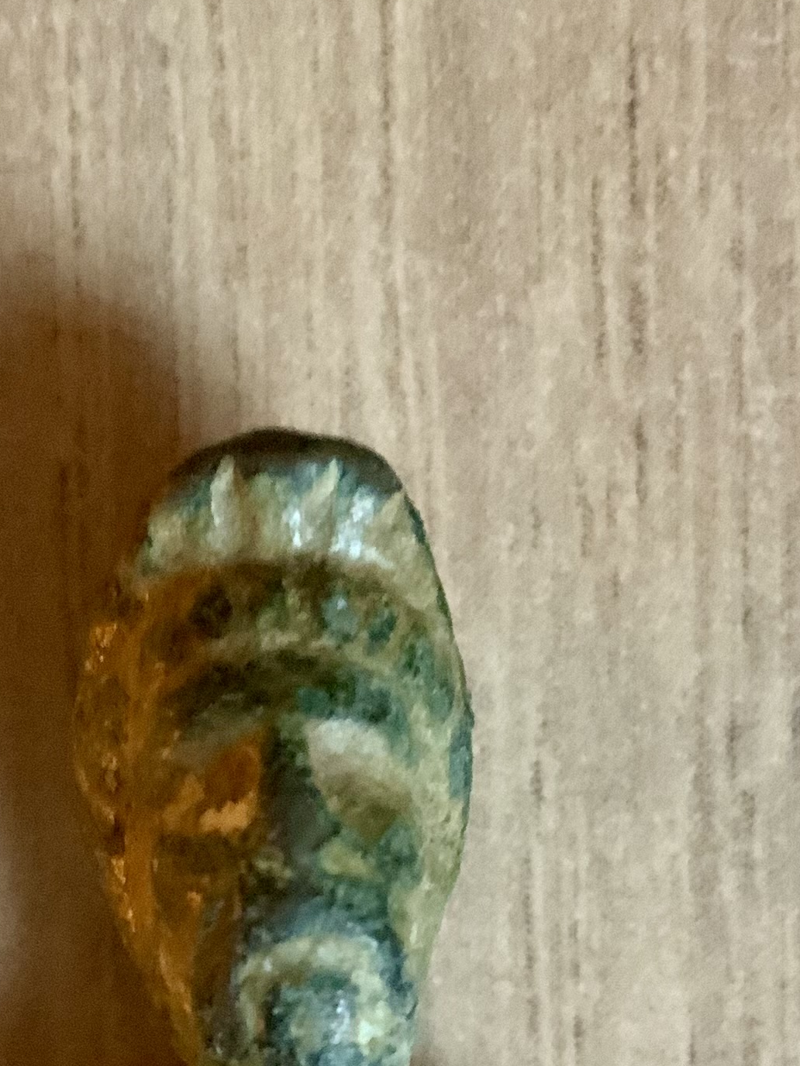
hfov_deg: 17.3
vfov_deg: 22.7
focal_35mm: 85
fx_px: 2619
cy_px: 869
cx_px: 267
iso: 250
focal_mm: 3
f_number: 1.8
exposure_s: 1/33
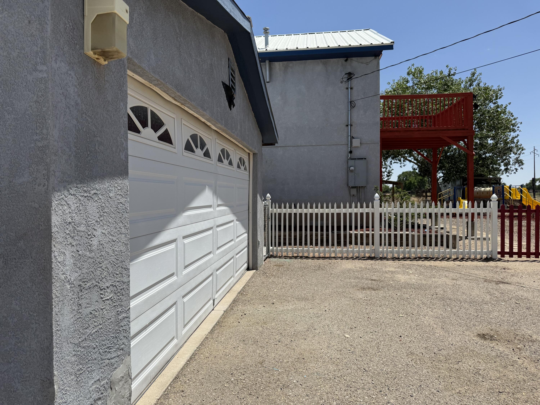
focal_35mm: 24
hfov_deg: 71.6
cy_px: 202
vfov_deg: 56.8
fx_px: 374
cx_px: 270
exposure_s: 1/7353
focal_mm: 6.76
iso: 80
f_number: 1.78
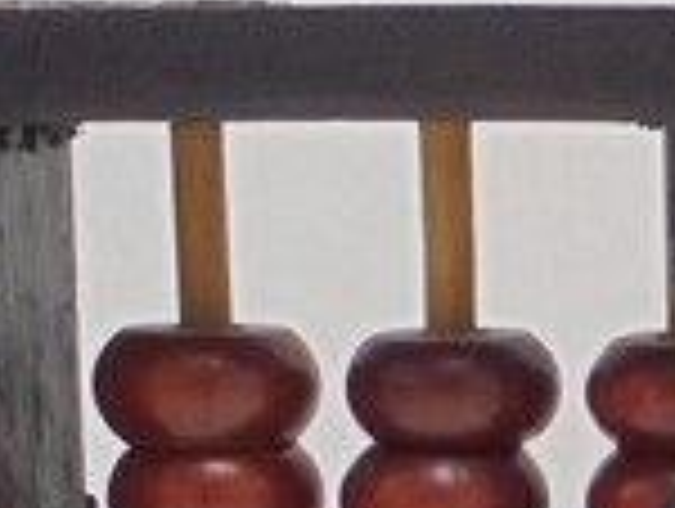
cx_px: 1611
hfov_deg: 8.8
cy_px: 798
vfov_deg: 7.2
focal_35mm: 204
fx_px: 3984
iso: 200
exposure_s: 1/30
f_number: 4
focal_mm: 6.1
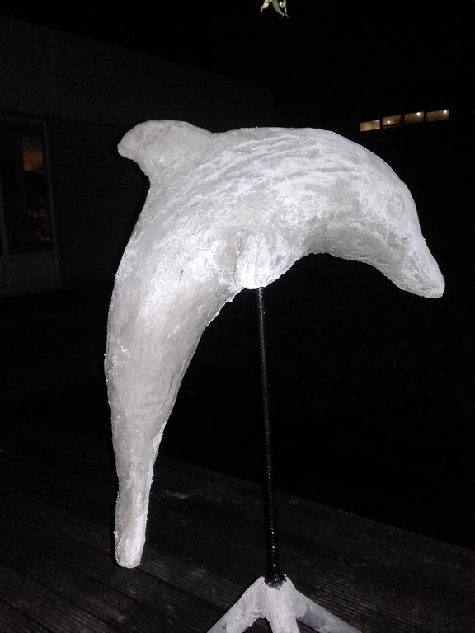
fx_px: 567
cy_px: 316
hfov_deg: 45.4
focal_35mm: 31
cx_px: 238
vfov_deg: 58.4
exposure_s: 1/11
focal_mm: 3.31
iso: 760
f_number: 2.2
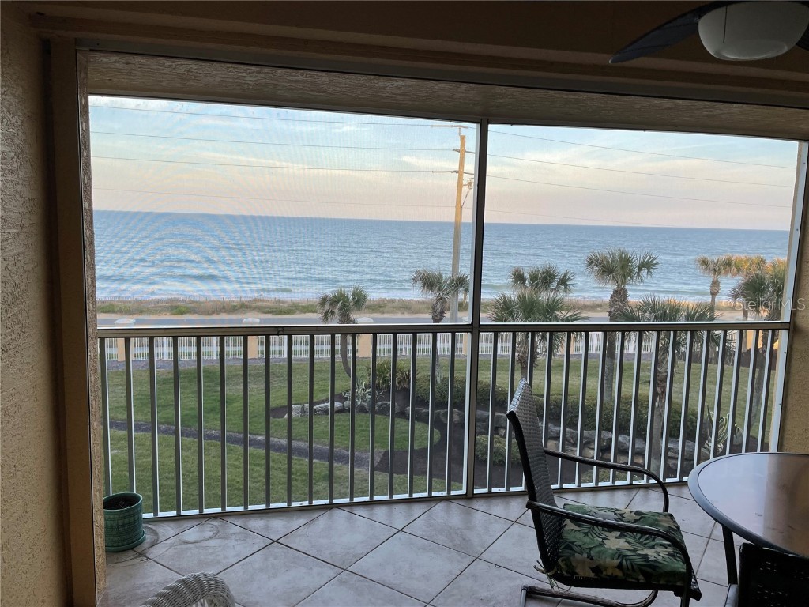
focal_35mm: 26
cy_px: 304
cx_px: 404
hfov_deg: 67.3
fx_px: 608
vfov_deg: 53.1
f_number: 1.6
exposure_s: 1/309
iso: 32
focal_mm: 4.2
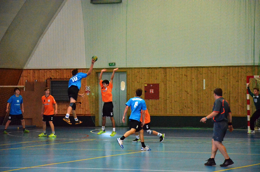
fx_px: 1135
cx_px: 130
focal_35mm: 158
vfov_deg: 8.7
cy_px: 86
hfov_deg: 13.1
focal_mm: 105
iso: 6400
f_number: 5.6
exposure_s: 1/1250
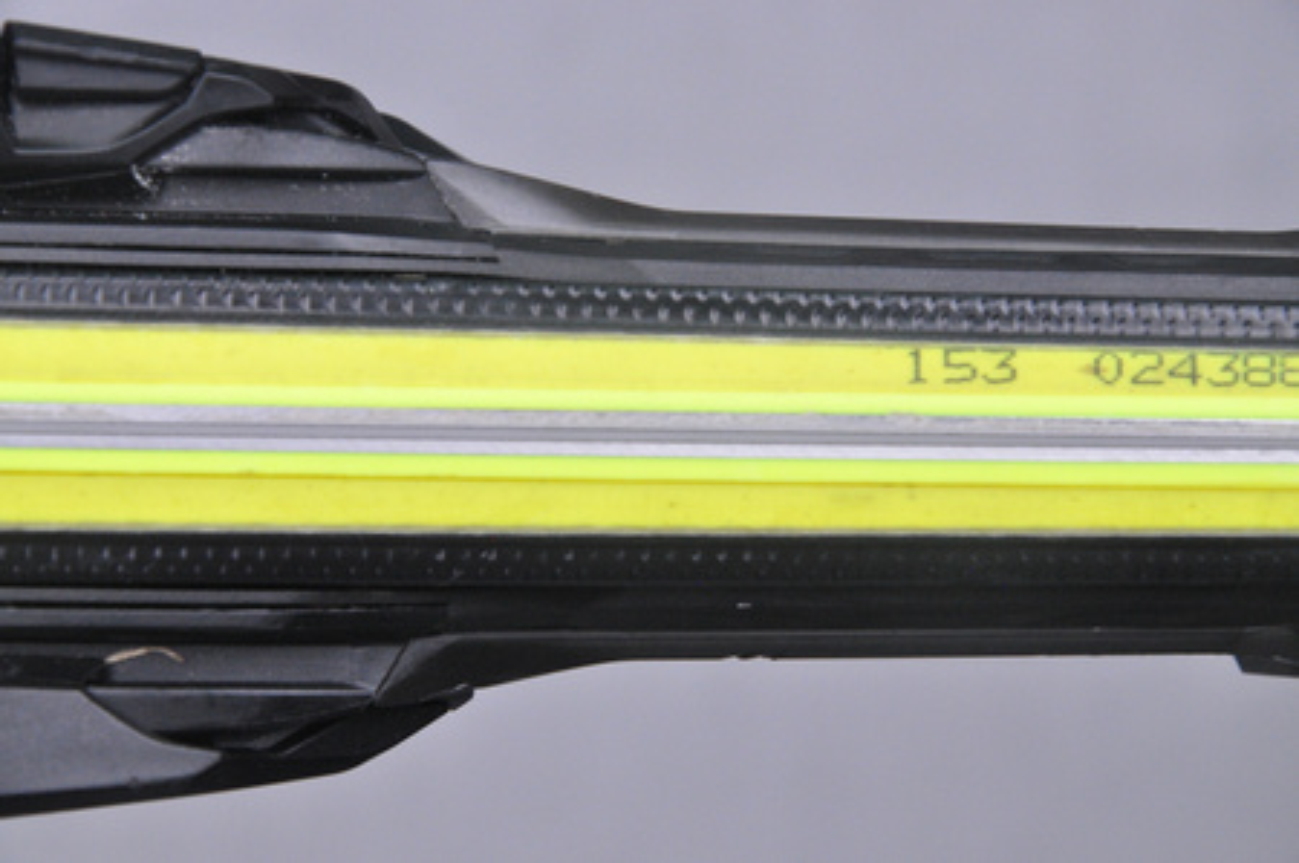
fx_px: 5677
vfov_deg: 8.7
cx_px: 650
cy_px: 432
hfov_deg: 13.1
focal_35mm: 158
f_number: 9.5
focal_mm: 105
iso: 3200
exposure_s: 1/125
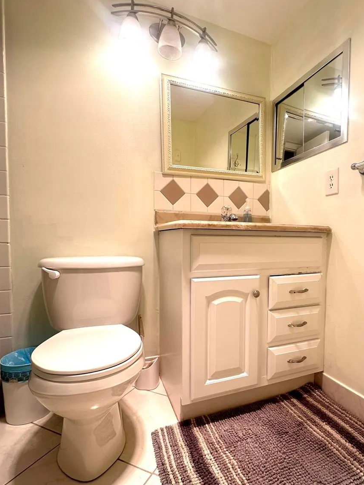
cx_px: 217
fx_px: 266
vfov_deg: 84.6
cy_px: 252
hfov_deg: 68.0
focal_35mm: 19
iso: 80
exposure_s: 1/120
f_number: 2.2
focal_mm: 2.22
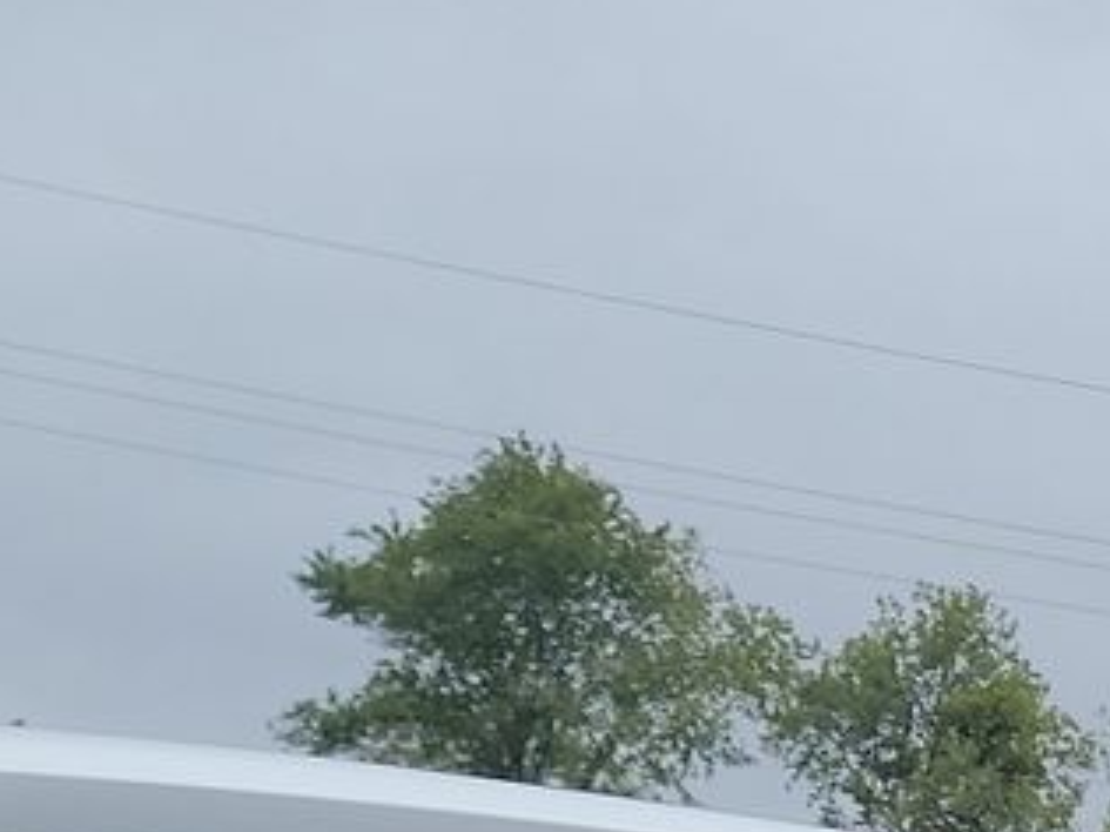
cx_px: 666
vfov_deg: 10.3
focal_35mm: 122
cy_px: 2094
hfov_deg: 16.1
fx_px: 3911
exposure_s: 1/1192
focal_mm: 6.7
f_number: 1.8
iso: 50
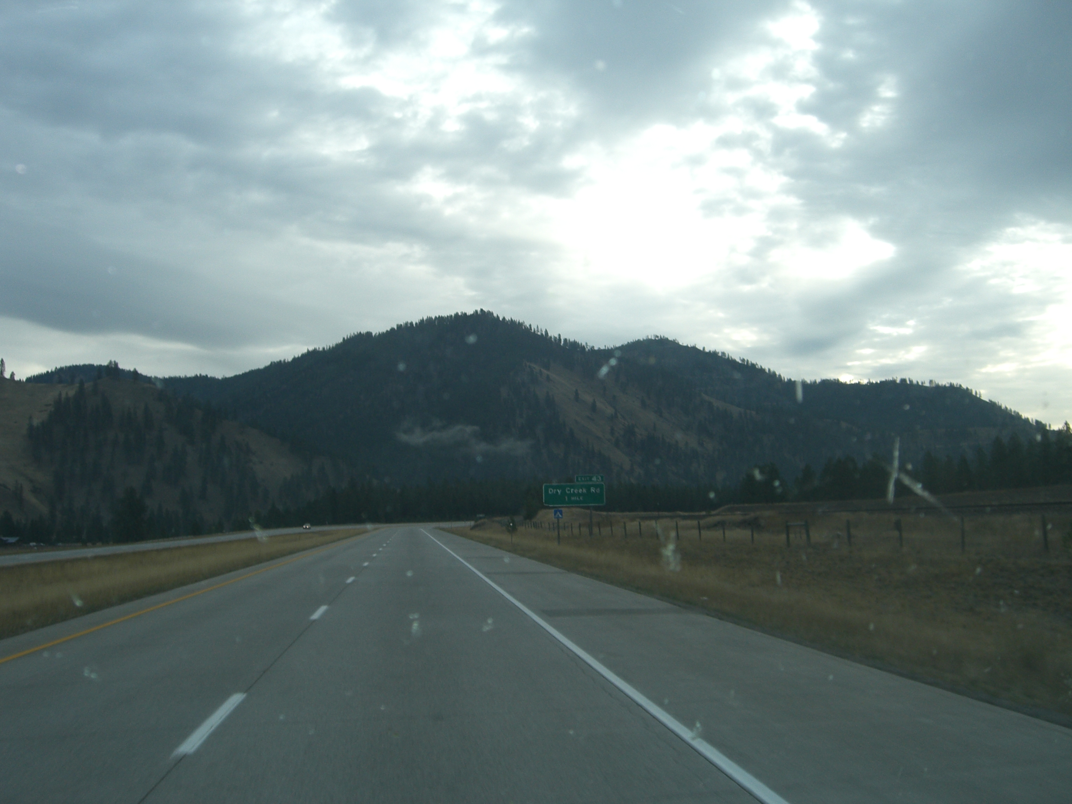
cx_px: 536
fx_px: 1177
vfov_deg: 37.7
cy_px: 402
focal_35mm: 38
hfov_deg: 49.0
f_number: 4
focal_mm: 7.9
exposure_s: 1/200
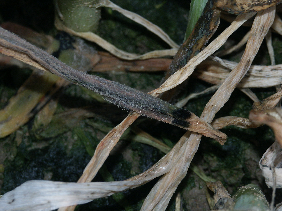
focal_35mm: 200
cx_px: 141
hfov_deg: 9.9
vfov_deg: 7.4
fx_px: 1629
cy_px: 106
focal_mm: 50.69
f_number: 5.6
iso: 100
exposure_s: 1/180
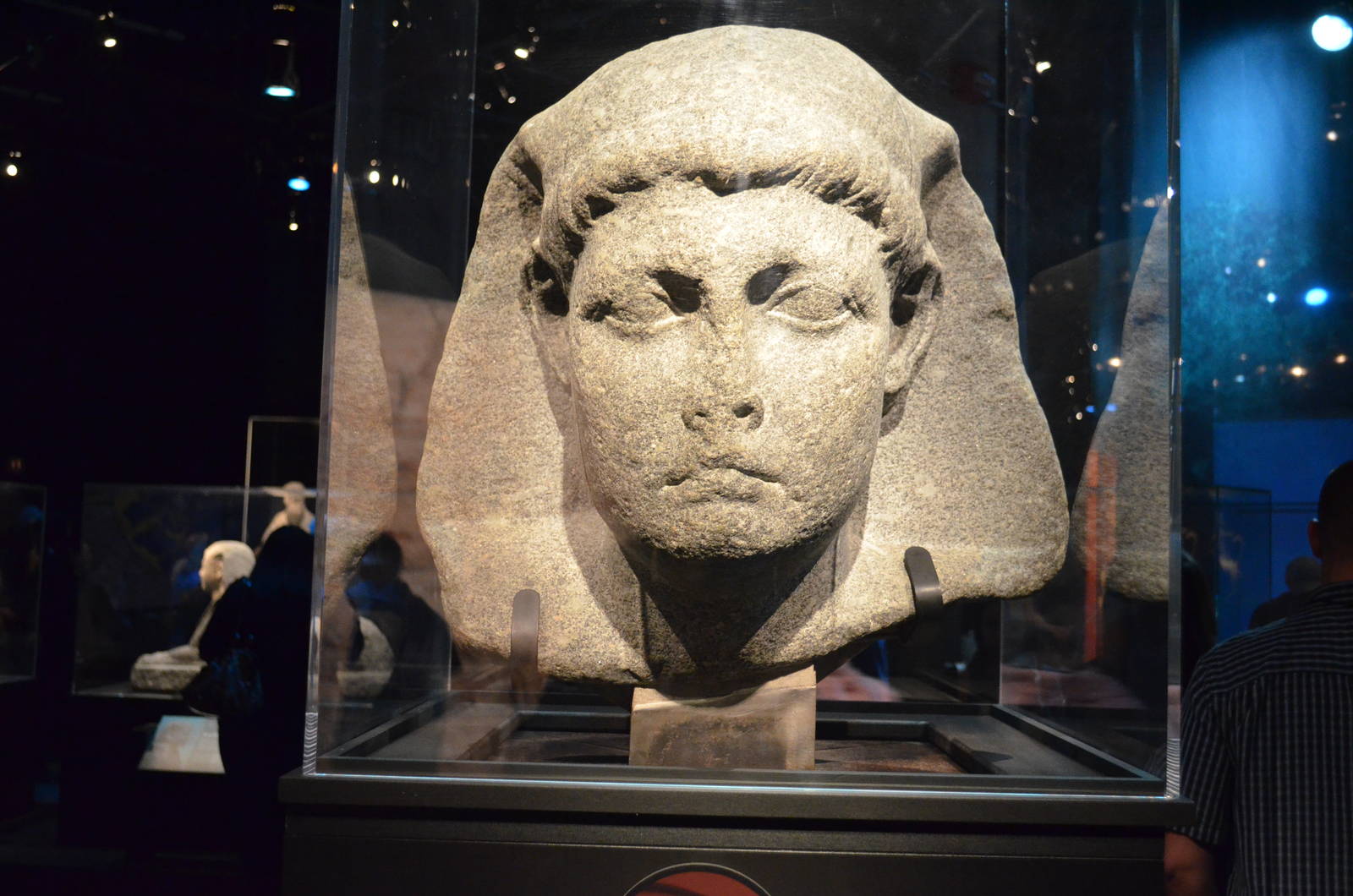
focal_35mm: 39
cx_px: 676
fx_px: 1463
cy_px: 448
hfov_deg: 49.6
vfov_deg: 34.1
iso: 3200
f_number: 4.2
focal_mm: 26
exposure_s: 1/30
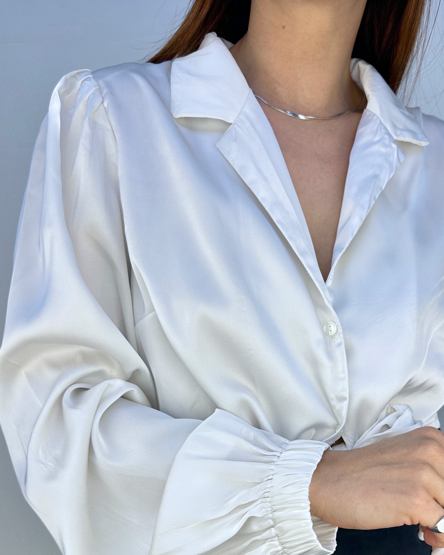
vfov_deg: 47.4
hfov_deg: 39.8
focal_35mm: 37
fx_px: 608
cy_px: 410
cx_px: 286
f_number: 1.78
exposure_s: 1/680
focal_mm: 6.86
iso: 80
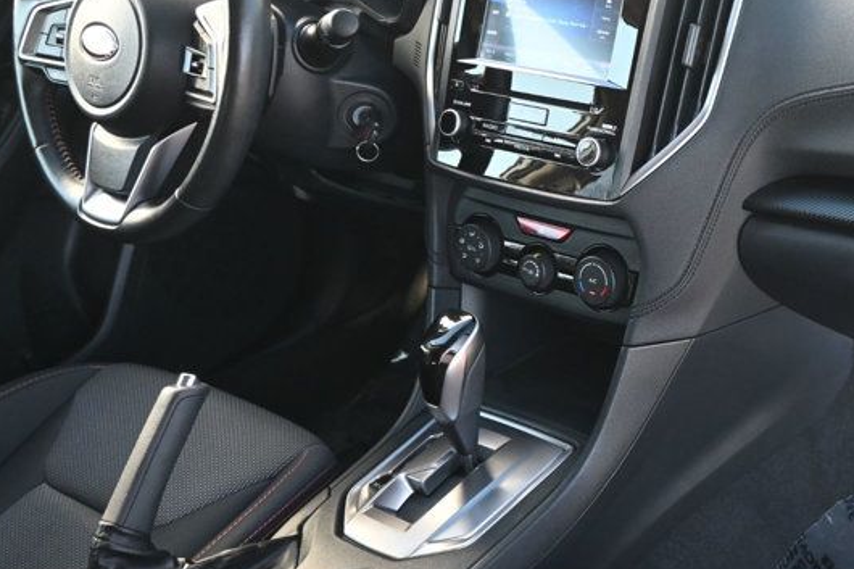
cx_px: 732
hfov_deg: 33.9
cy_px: 308
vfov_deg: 24.0
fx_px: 1339
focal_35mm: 56
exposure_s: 1/125
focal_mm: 19.5
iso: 640
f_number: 3.8
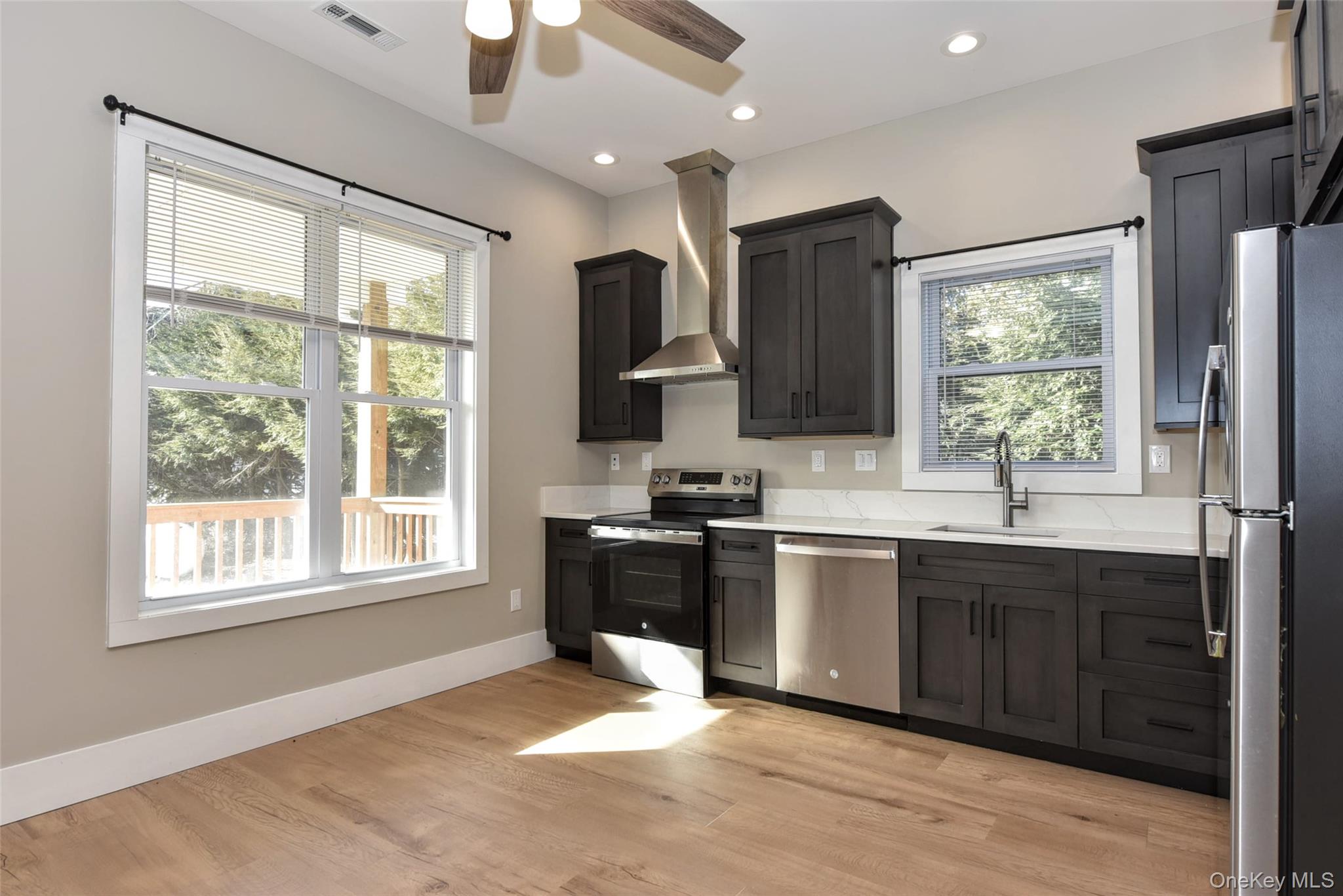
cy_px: 448
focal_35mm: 19
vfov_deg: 64.6
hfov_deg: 86.9
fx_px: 709
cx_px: 672
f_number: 5.6
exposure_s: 1/125
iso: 560
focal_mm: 19
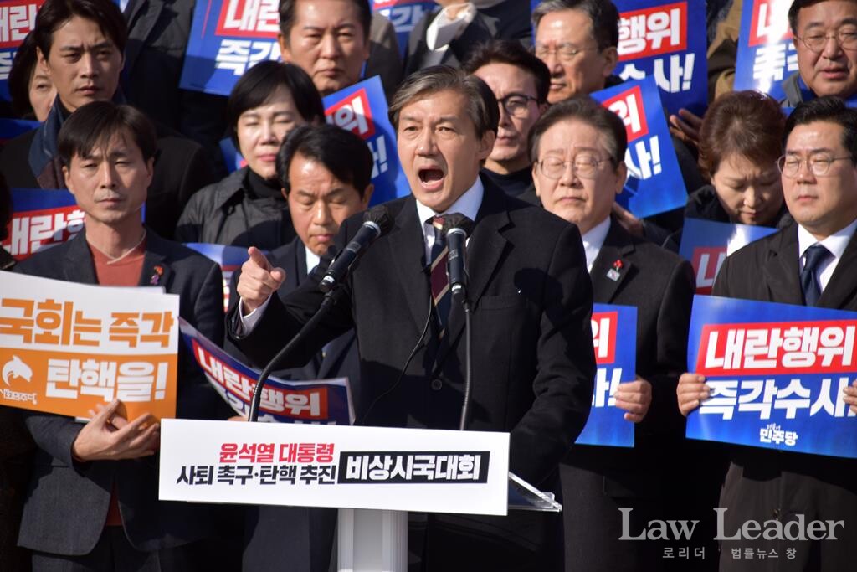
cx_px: 428
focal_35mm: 300
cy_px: 286
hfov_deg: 6.9
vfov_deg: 4.6
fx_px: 7142
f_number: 6.3
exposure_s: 1/500
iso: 100
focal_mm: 200
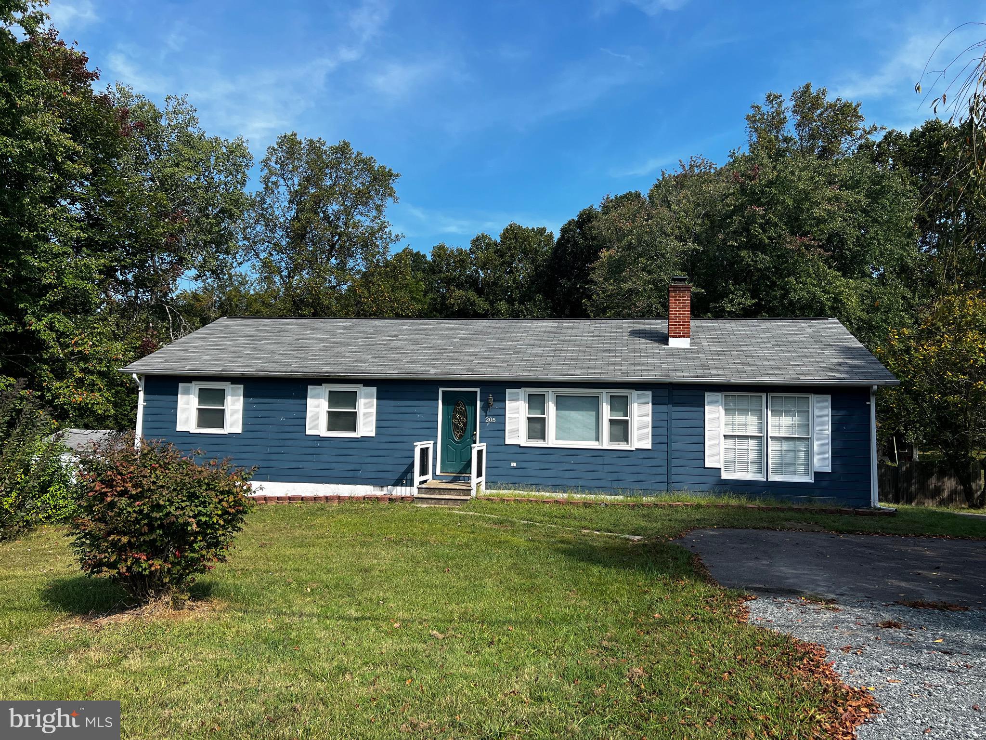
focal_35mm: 26
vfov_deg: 53.1
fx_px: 741
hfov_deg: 67.3
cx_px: 493
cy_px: 370
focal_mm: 5.7
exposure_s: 1/2252
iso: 50
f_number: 1.5
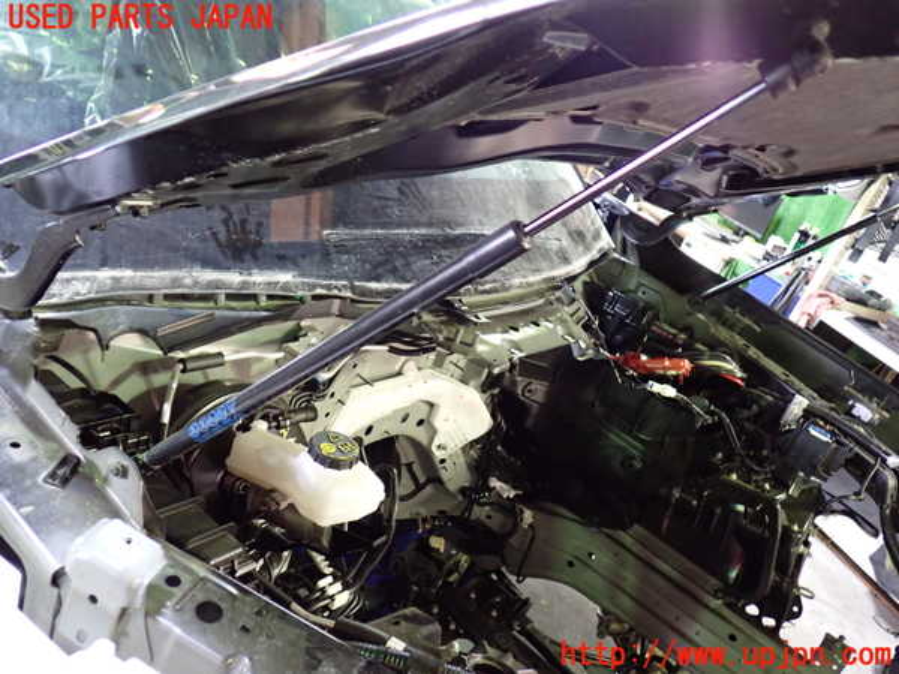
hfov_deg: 60.0
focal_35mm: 30
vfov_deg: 46.8
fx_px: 779
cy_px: 337
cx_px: 450
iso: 800
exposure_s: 1/30
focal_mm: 5.4
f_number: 2.3
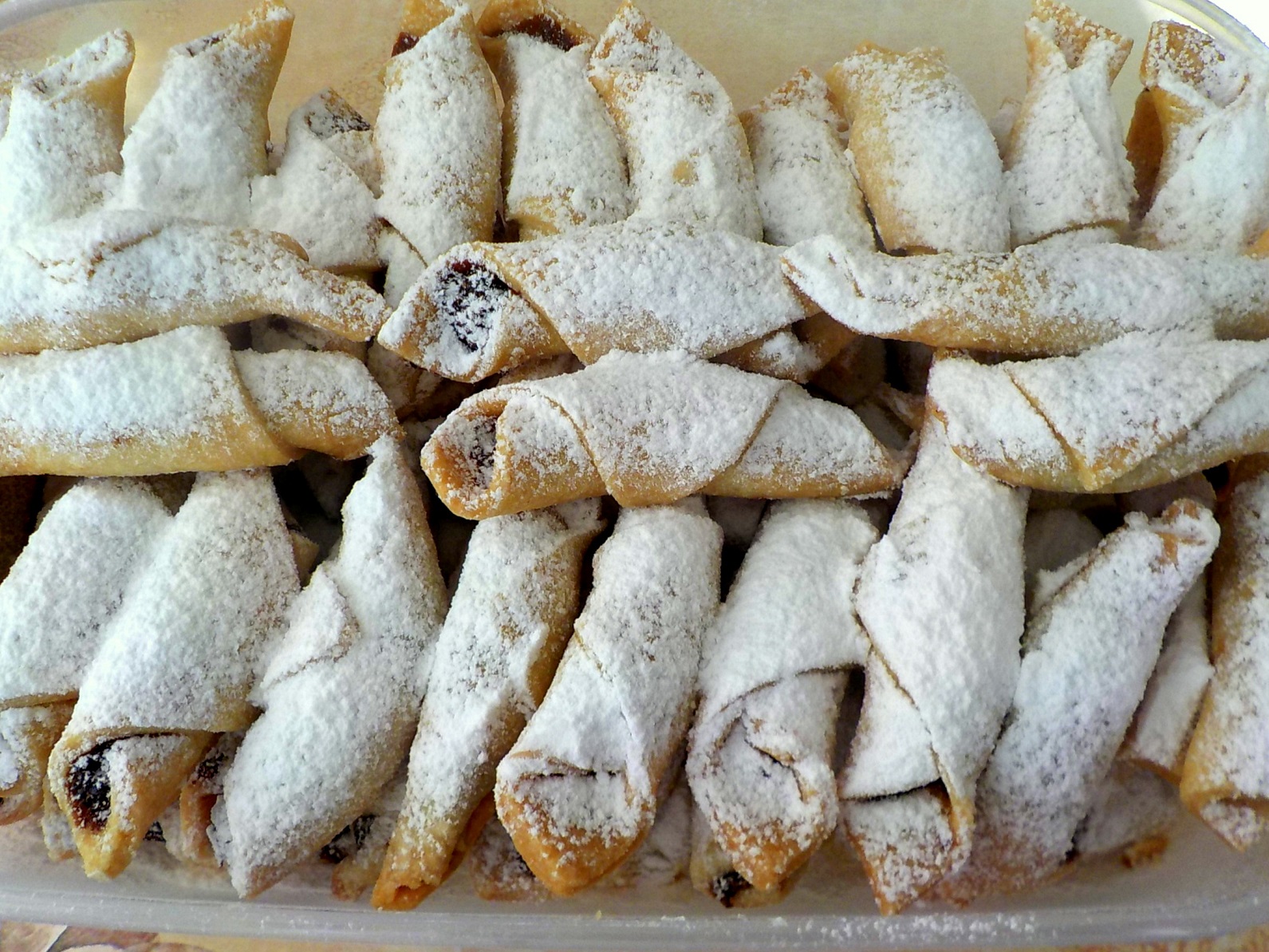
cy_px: 476
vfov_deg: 46.8
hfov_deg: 60.0
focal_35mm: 30
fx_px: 1100
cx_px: 634
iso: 125
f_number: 3.3
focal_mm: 4.1
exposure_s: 1/160
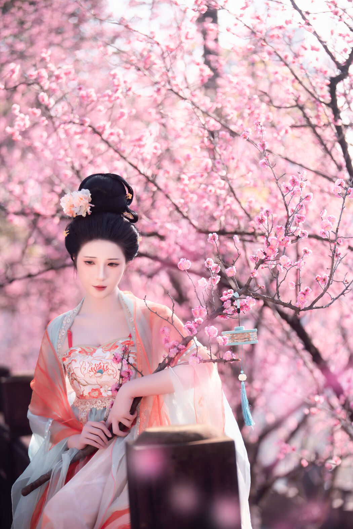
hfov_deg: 11.4
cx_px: 176
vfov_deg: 17.1
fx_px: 1765
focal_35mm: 120
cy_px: 264
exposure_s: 1/5000
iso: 800
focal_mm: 120
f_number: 2.8
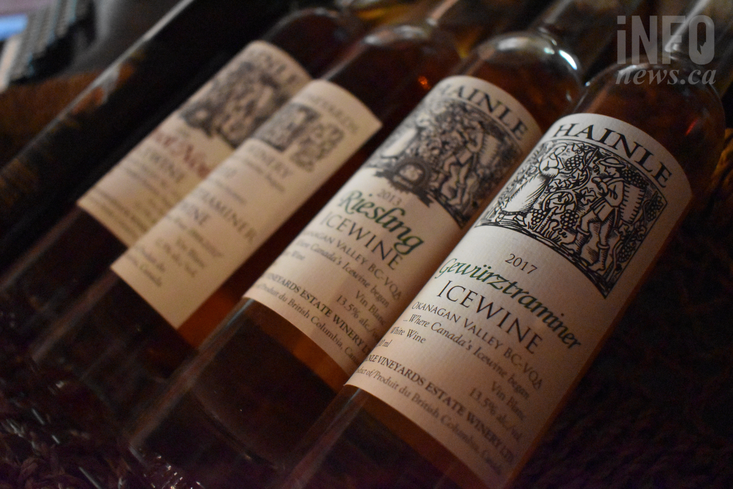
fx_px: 672
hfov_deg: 57.2
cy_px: 244
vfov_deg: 40.0
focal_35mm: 33
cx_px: 366
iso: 12800
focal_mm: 22
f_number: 3.8
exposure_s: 1/60
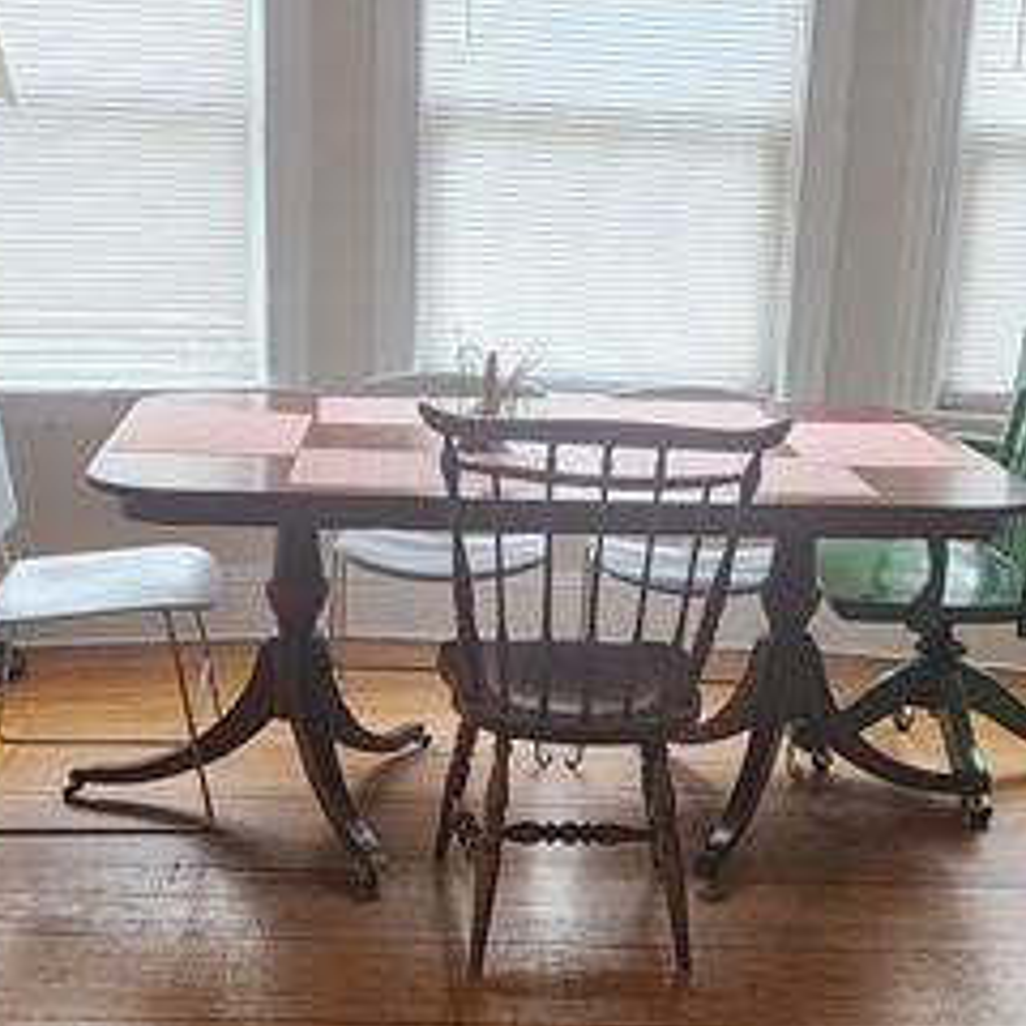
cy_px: 646
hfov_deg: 34.7
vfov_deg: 34.5
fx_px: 1643
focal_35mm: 49
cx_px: 551
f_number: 2.2
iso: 200
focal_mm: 2.2
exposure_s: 1/60
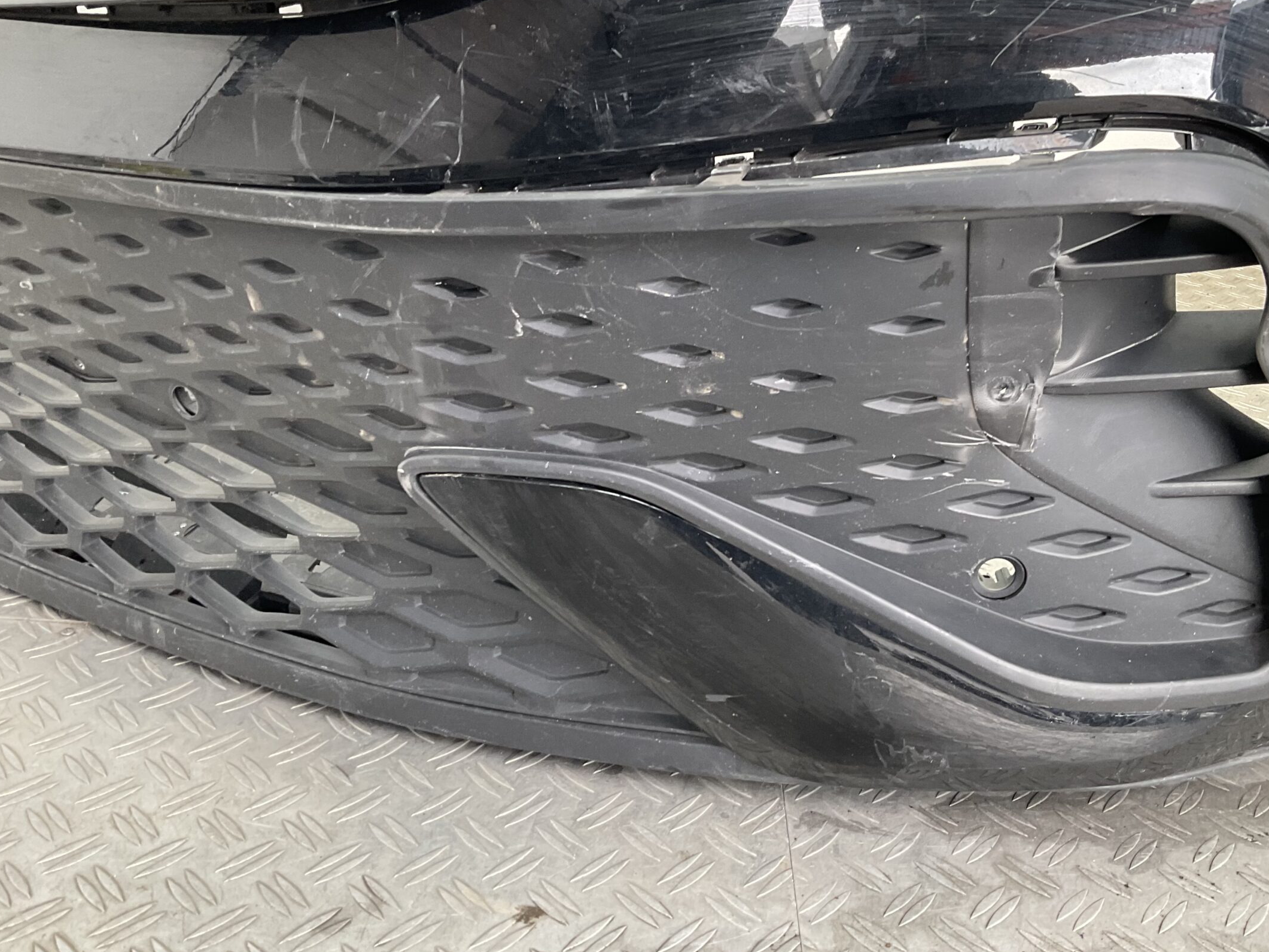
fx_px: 1283
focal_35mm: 35
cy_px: 443
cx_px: 713
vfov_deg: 40.7
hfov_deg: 52.5
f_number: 1.8
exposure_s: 1/60
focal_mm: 3
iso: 50
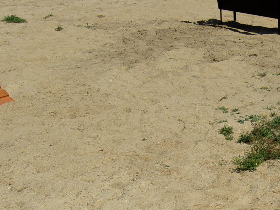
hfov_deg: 26.5
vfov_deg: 21.6
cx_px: 303
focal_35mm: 68
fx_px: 550
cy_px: 112
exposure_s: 1/220
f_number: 10.4
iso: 80
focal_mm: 4.9
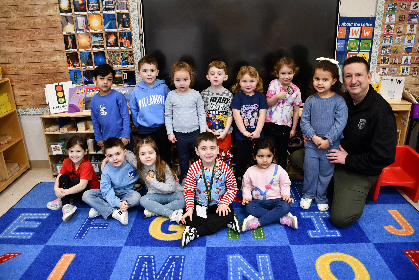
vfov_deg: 47.9
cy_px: 140
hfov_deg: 67.4
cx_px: 210
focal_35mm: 27
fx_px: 314
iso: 1000
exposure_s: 1/125
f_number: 3.5
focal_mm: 18
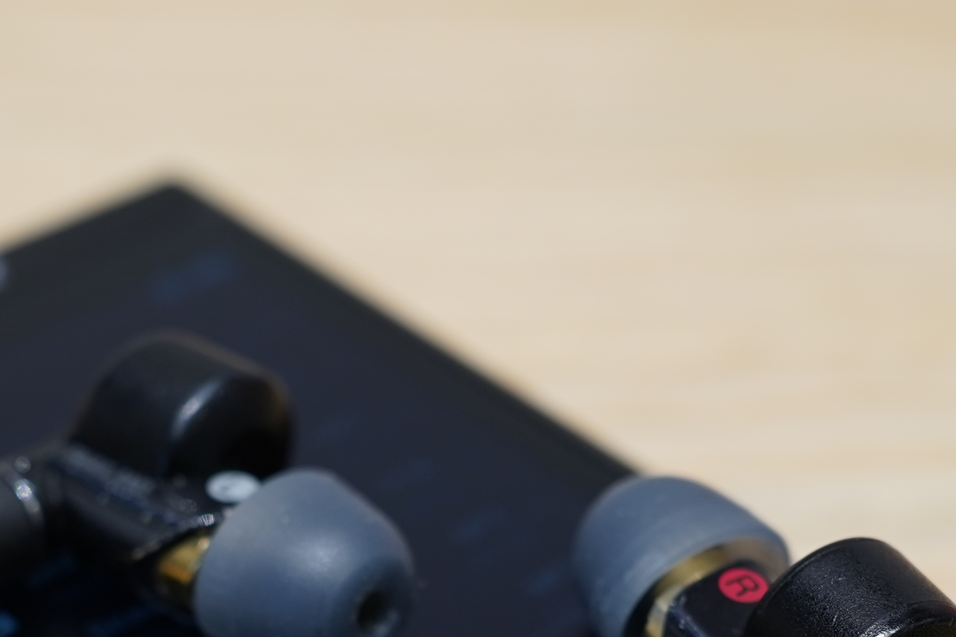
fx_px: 2735
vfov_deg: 12.8
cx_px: 368
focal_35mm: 103
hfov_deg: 19.8
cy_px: 851
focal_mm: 35
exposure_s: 1/40
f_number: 4
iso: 320
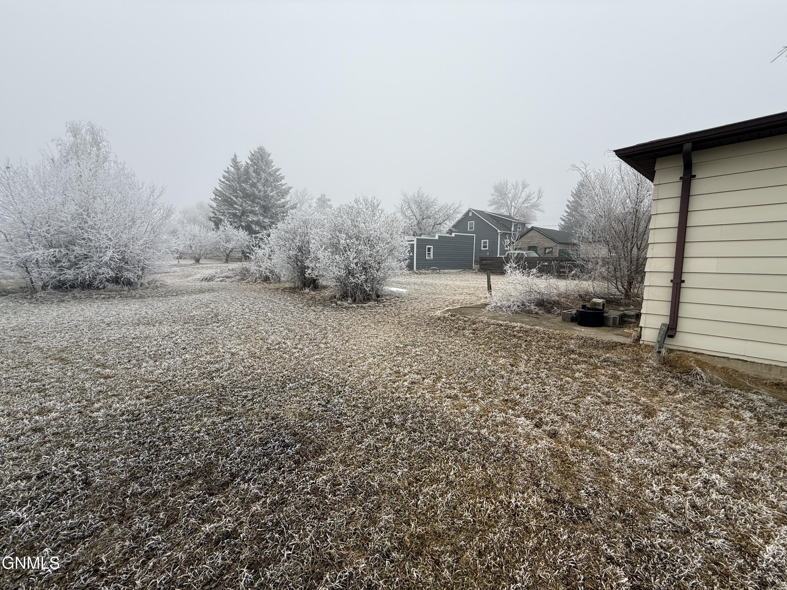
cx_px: 394
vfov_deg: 85.7
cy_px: 295
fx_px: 318
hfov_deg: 102.1
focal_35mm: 14
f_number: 2.2
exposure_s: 1/1259
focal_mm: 2.22
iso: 50
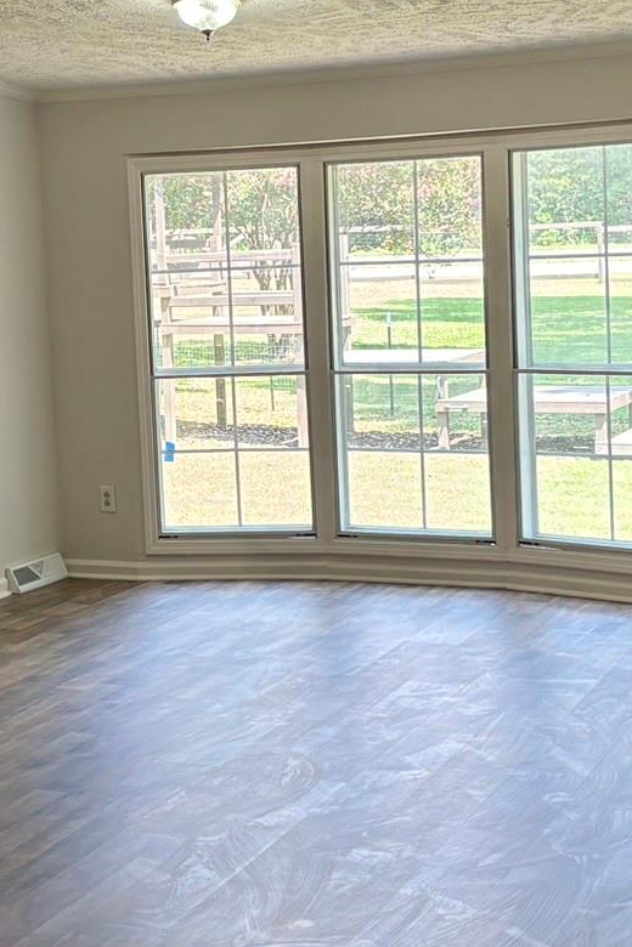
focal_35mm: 71
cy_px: 356
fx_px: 1870
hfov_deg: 19.0
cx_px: 147
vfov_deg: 28.4
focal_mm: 5.96
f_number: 1.6
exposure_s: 1/120
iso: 64
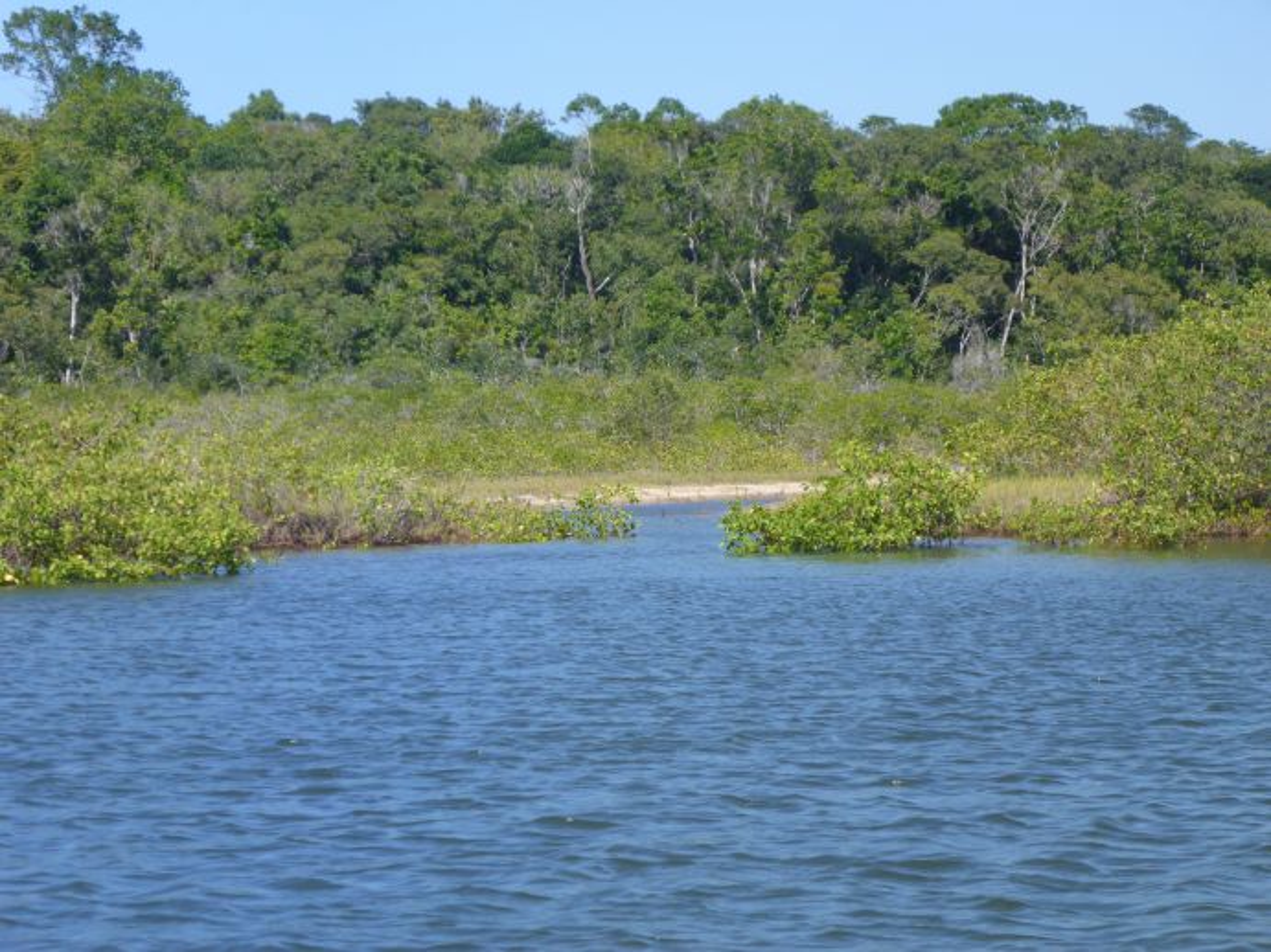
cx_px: 636
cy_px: 476
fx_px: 4699
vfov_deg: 11.6
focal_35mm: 128
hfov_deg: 15.4
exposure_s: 1/250
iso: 100
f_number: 5.9
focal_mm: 22.8
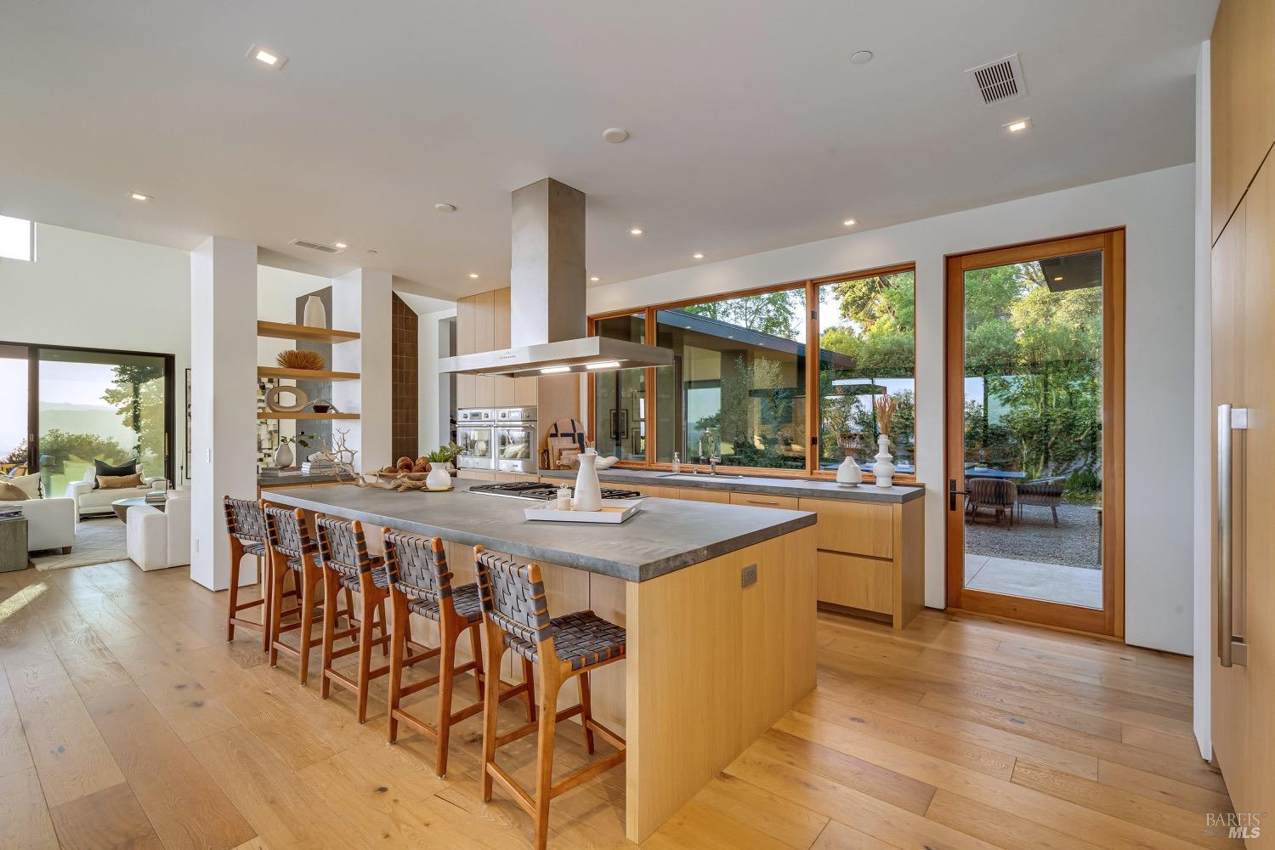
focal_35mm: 16
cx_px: 638
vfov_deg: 73.7
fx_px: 567
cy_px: 425
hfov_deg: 96.7
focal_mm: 16
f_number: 11
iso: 320
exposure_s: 1/125
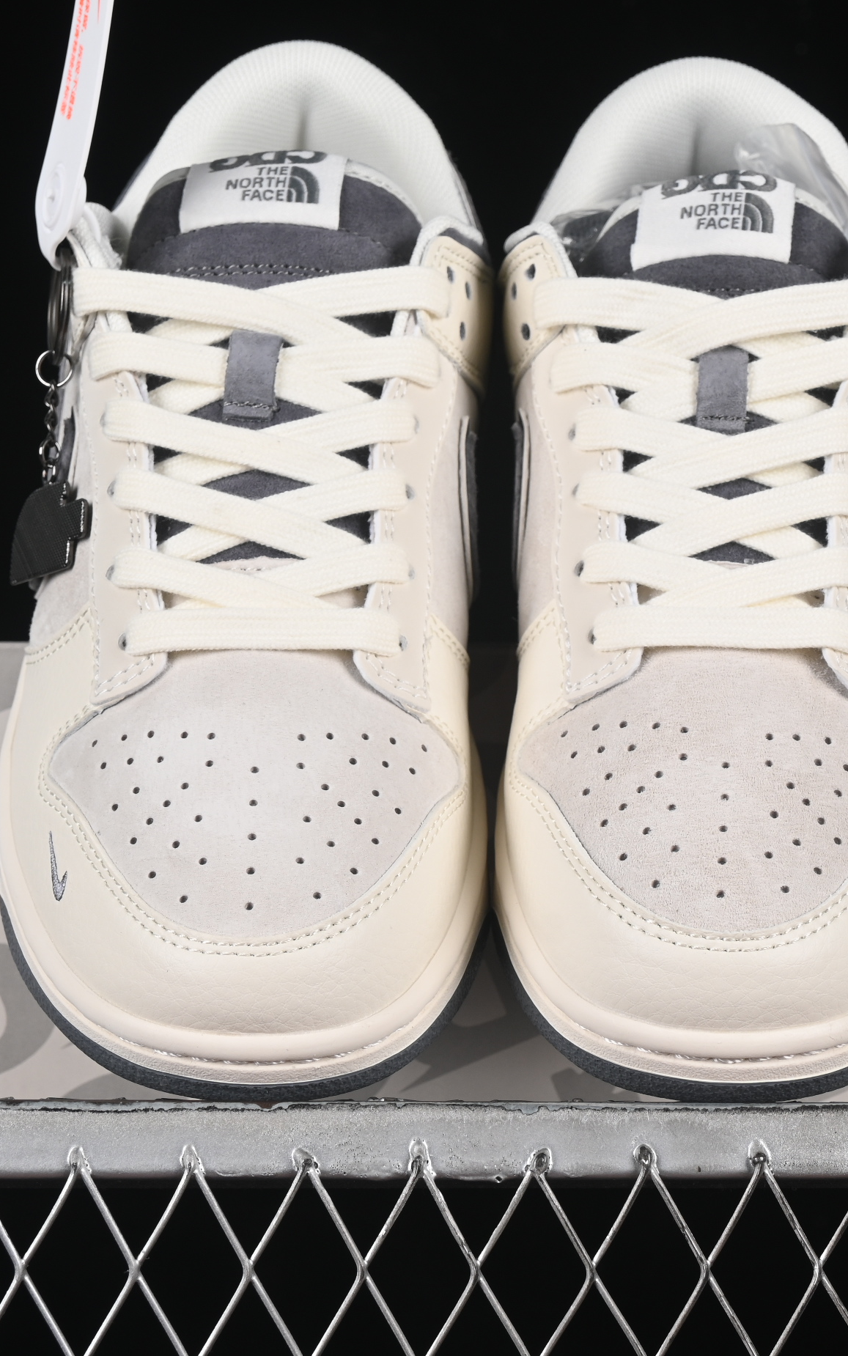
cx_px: 523
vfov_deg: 18.1
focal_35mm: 115
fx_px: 4250
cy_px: 679
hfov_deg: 11.4
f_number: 8
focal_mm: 50
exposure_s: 1/80
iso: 160
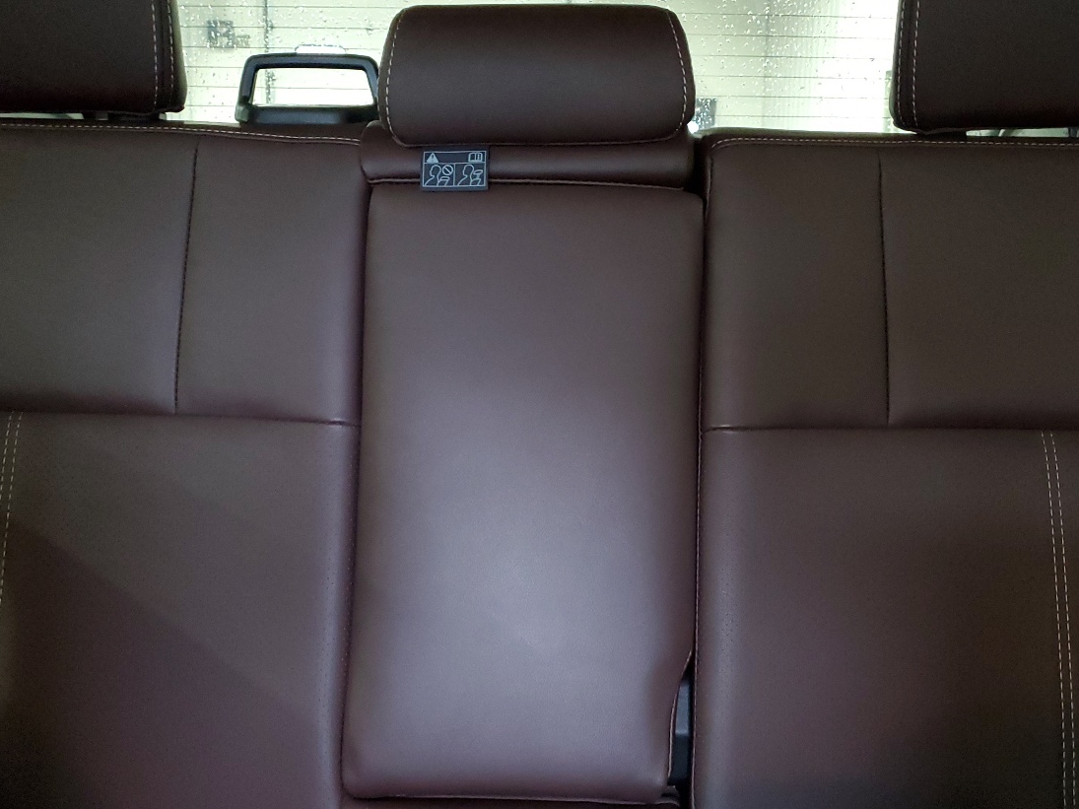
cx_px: 557
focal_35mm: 38
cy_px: 416
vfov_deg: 37.7
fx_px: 1184
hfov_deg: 49.0
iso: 322
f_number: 1.5
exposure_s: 1/15
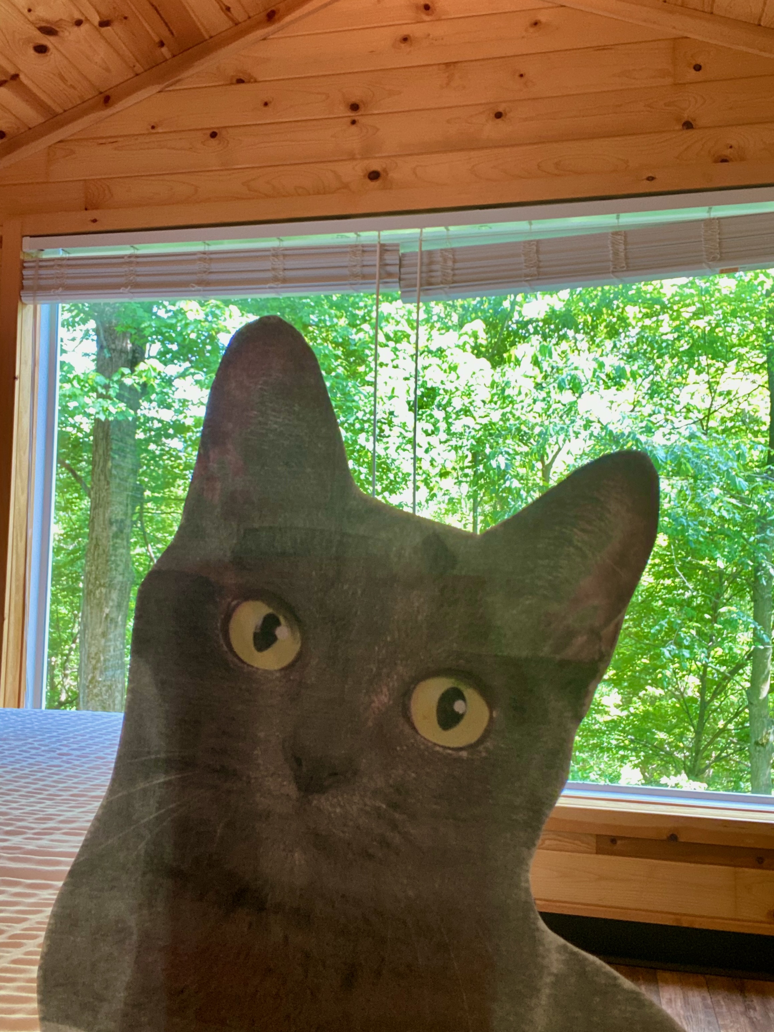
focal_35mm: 30
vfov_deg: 60.0
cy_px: 516
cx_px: 387
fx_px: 894
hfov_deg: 46.8
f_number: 2.2
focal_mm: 2.71
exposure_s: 1/60
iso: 200
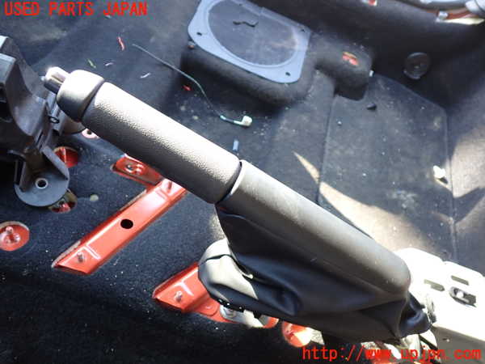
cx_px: 242
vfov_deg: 46.8
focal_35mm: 30
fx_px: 420
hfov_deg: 60.0
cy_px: 182
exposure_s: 1/50
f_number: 2.3
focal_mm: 5.4
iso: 200
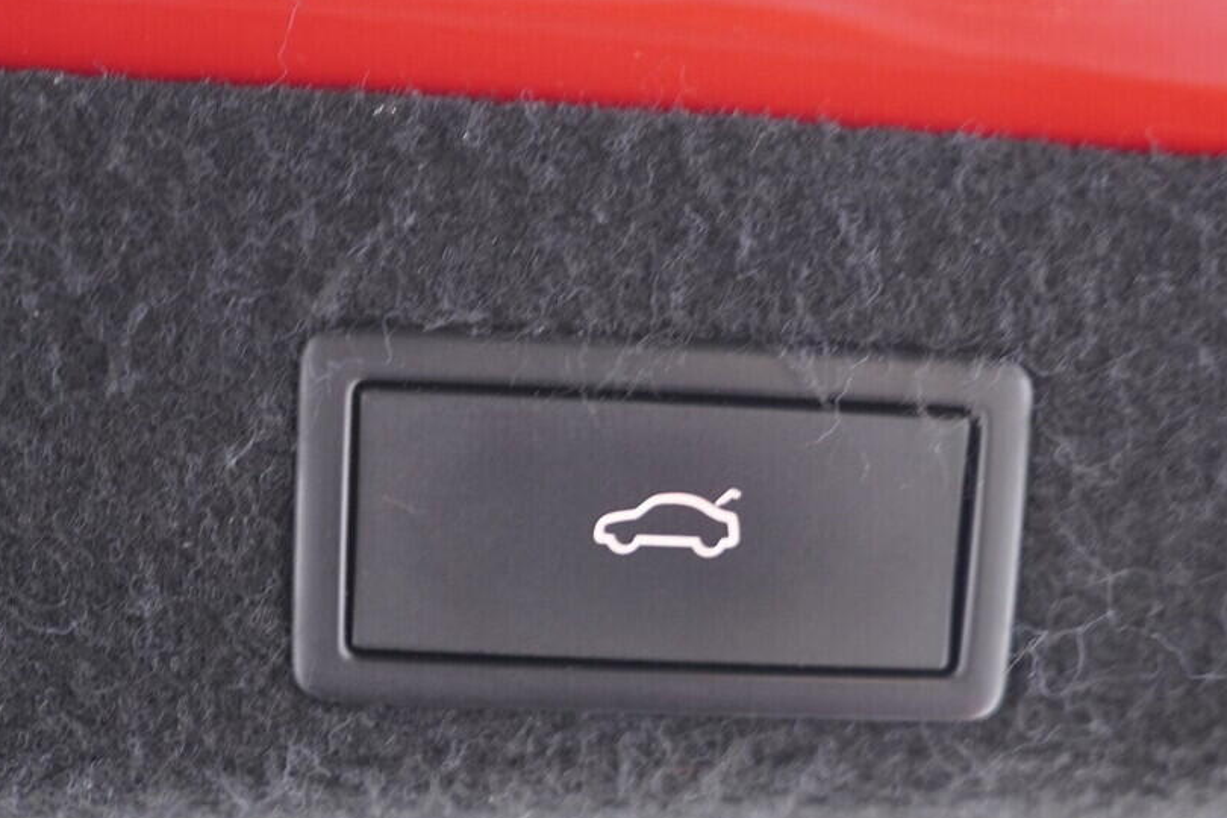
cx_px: 709
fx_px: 2181
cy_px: 489
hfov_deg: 31.4
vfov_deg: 21.2
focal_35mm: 64
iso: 800
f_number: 2.8
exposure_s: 1/40
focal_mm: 24
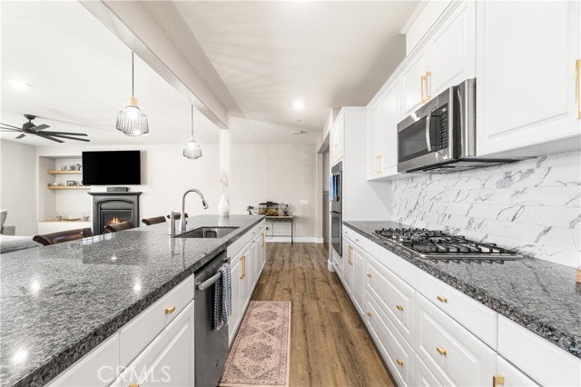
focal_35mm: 15
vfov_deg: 77.3
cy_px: 194
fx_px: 242
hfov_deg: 100.4
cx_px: 290
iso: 320
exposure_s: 1/4
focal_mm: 10
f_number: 8
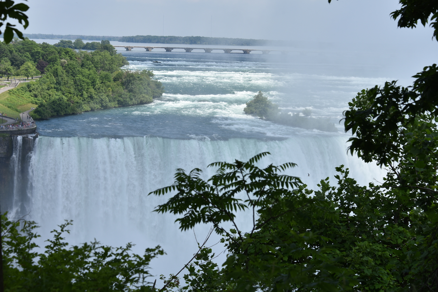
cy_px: 146
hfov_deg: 22.6
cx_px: 219
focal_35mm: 90
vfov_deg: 15.2
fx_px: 1095
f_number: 9
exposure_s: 1/320
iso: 100
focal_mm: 90
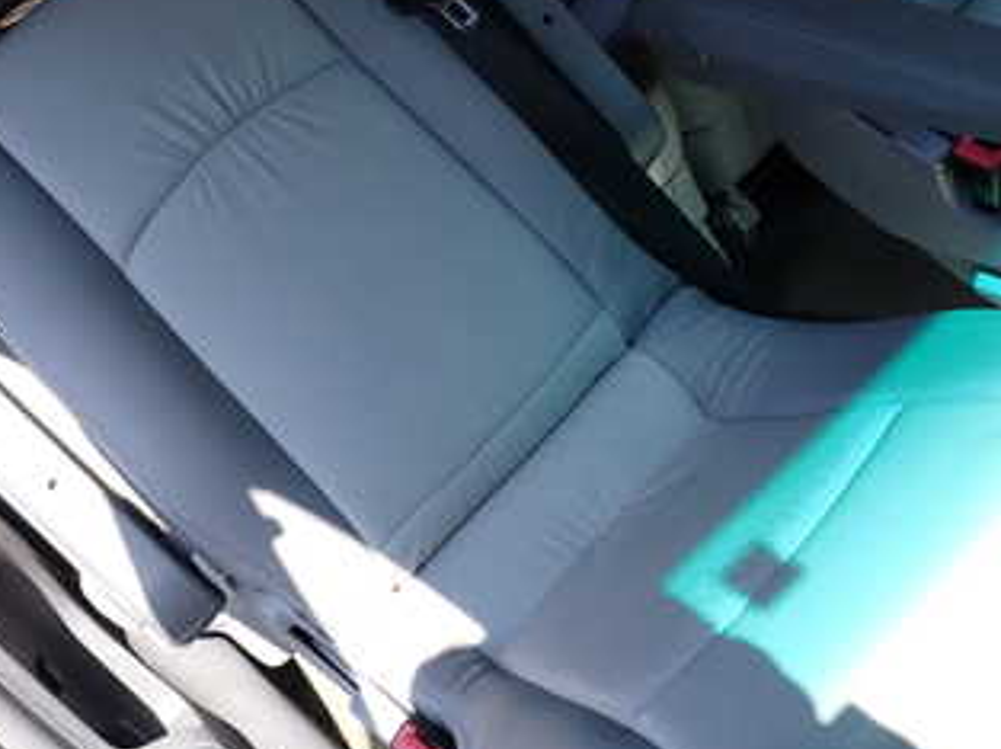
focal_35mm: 48
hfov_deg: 39.6
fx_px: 1386
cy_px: 391
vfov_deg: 30.2
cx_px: 429
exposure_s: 1/250
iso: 100
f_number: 2.8
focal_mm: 4.5
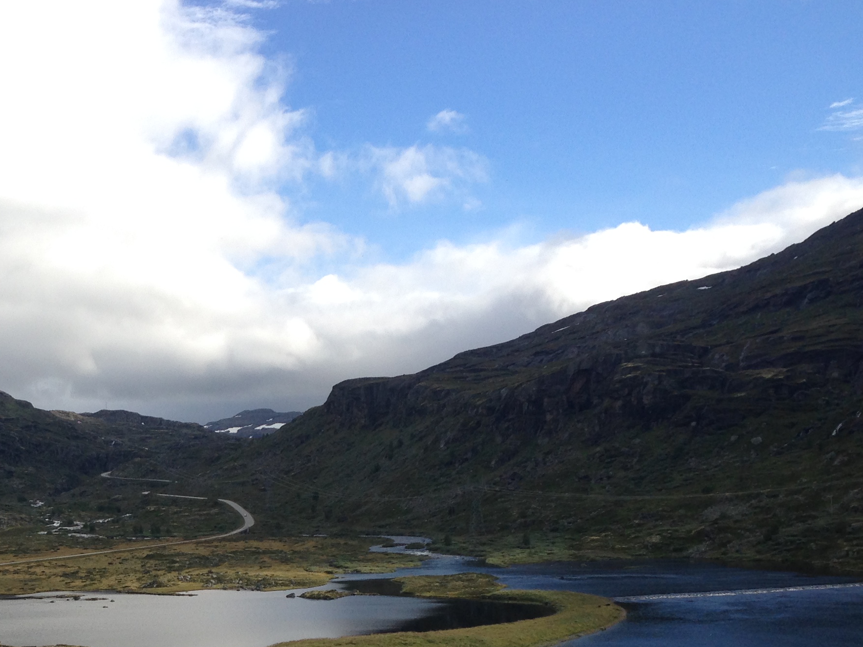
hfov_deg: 30.9
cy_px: 593
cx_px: 166
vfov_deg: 23.3
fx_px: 1521
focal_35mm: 61
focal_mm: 4.12
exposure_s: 1/1290
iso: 50
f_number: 2.4
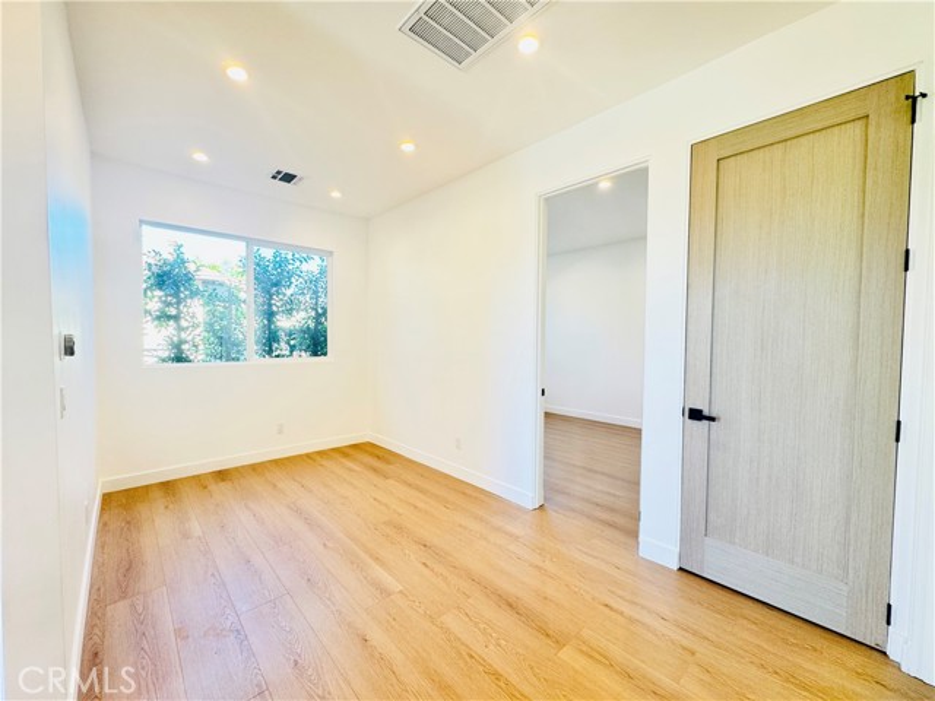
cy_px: 350
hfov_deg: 102.1
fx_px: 378
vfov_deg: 85.7
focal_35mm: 14
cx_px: 468
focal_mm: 2.22
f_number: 2.2
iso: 160
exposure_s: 1/60
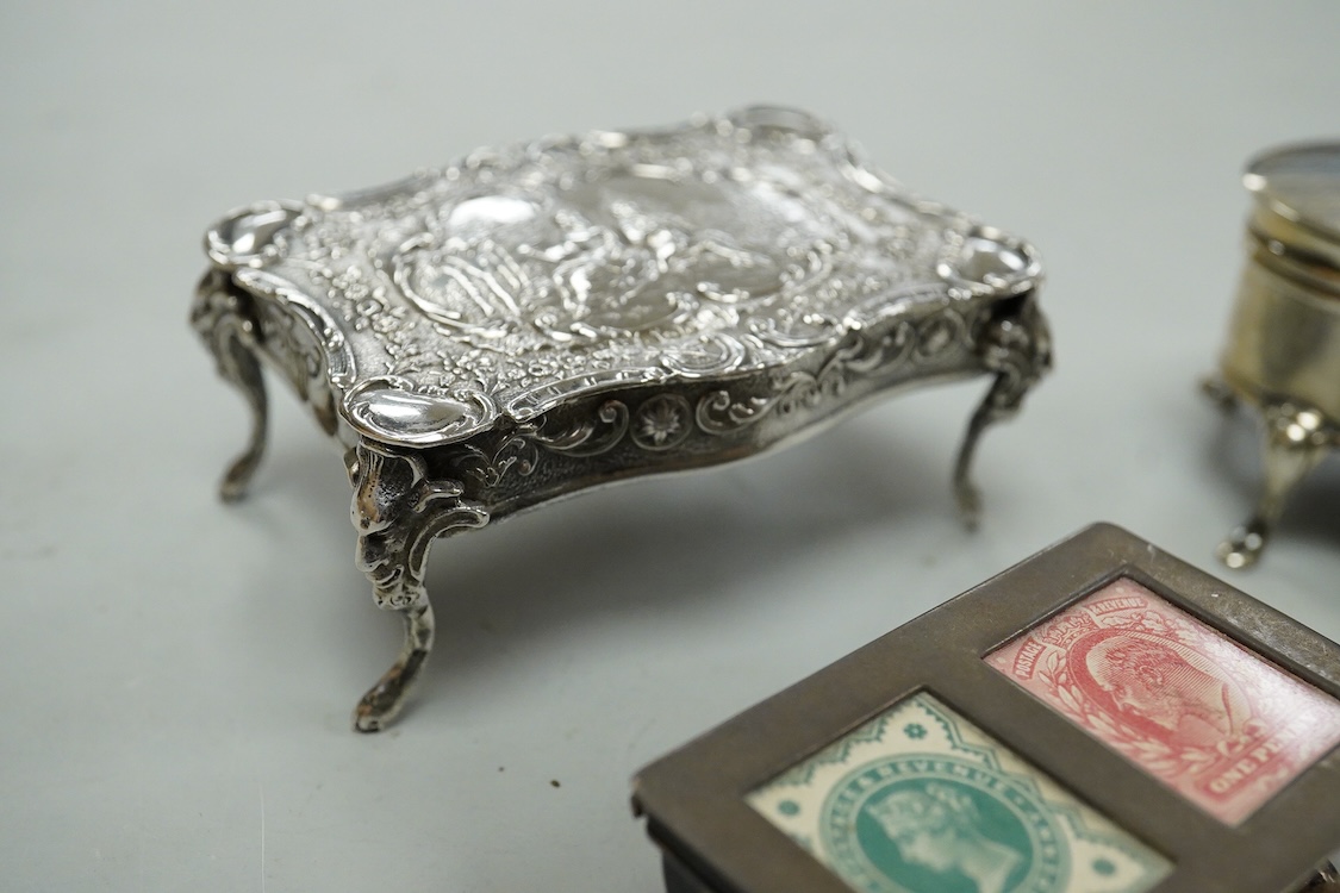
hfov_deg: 43.6
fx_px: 1675
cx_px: 670
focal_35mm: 45
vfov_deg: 29.9
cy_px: 446
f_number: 10
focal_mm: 30
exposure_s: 1/400
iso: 3200
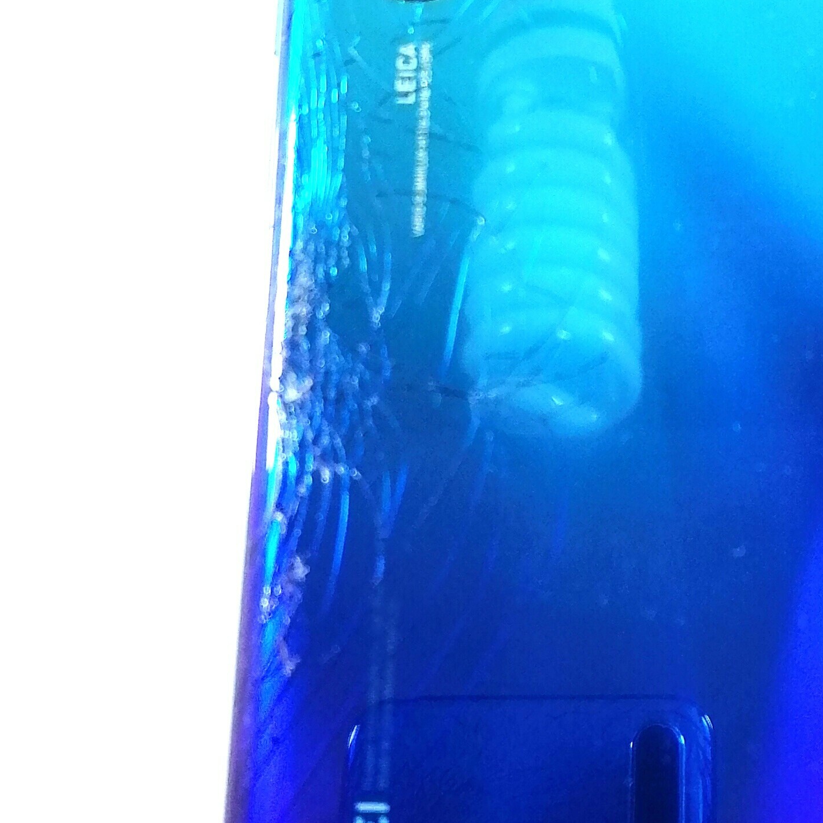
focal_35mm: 67
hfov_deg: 25.3
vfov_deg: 25.7
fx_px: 1802
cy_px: 386
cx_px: 650
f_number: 1.8
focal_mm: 4.75
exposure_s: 1/100
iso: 80
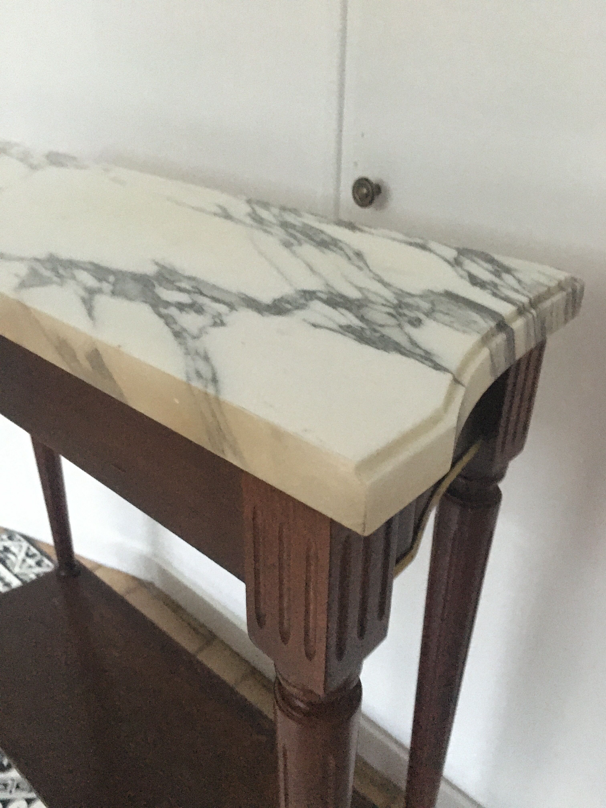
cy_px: 404
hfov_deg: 48.2
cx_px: 303
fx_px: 677
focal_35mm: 29
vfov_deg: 61.7
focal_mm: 4.15
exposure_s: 1/17
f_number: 2.2
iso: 800
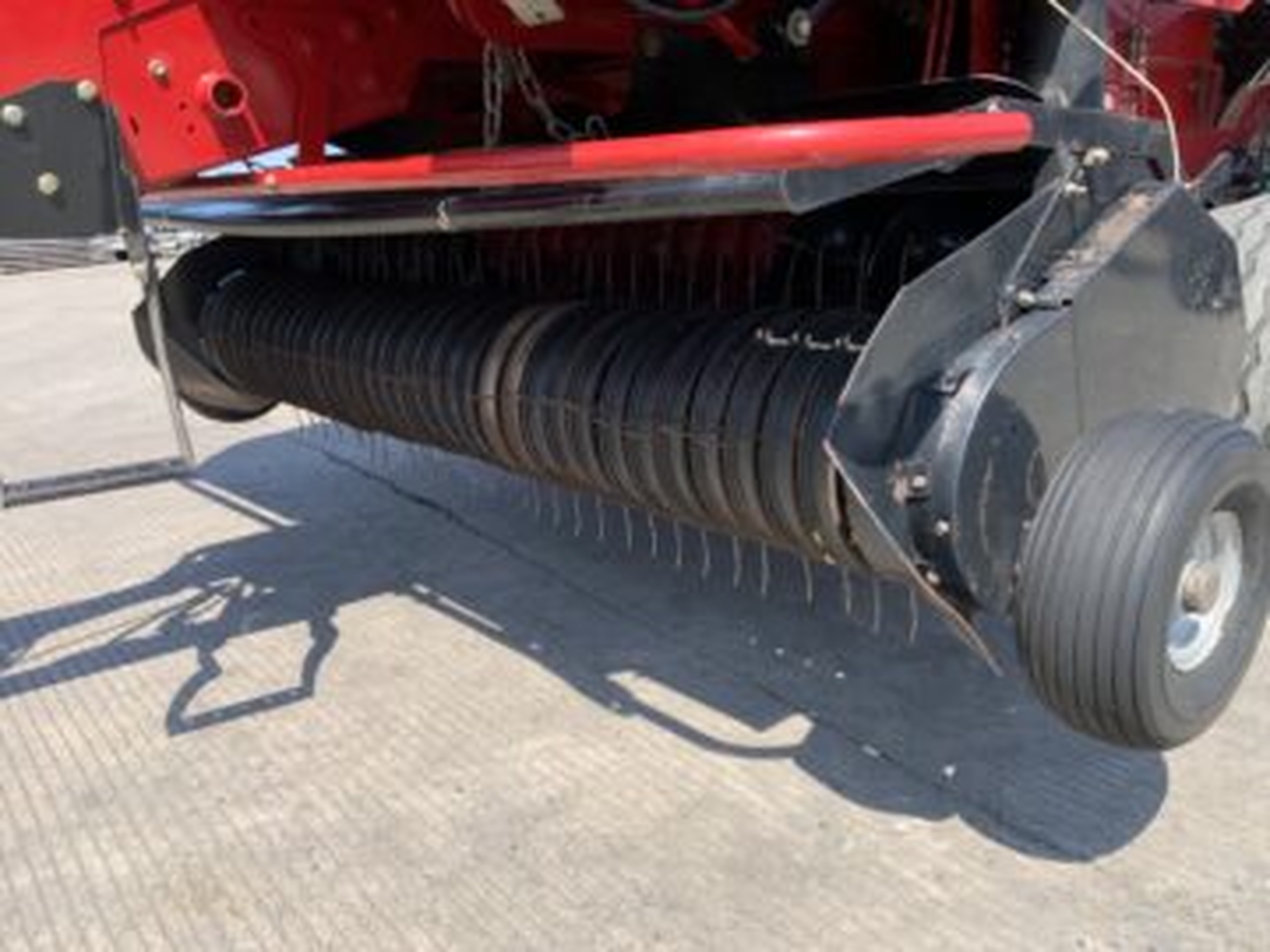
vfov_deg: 48.2
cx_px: 635
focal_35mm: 29
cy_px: 476
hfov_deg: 61.7
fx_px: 1064
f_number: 1.8
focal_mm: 3
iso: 16
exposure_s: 1/792
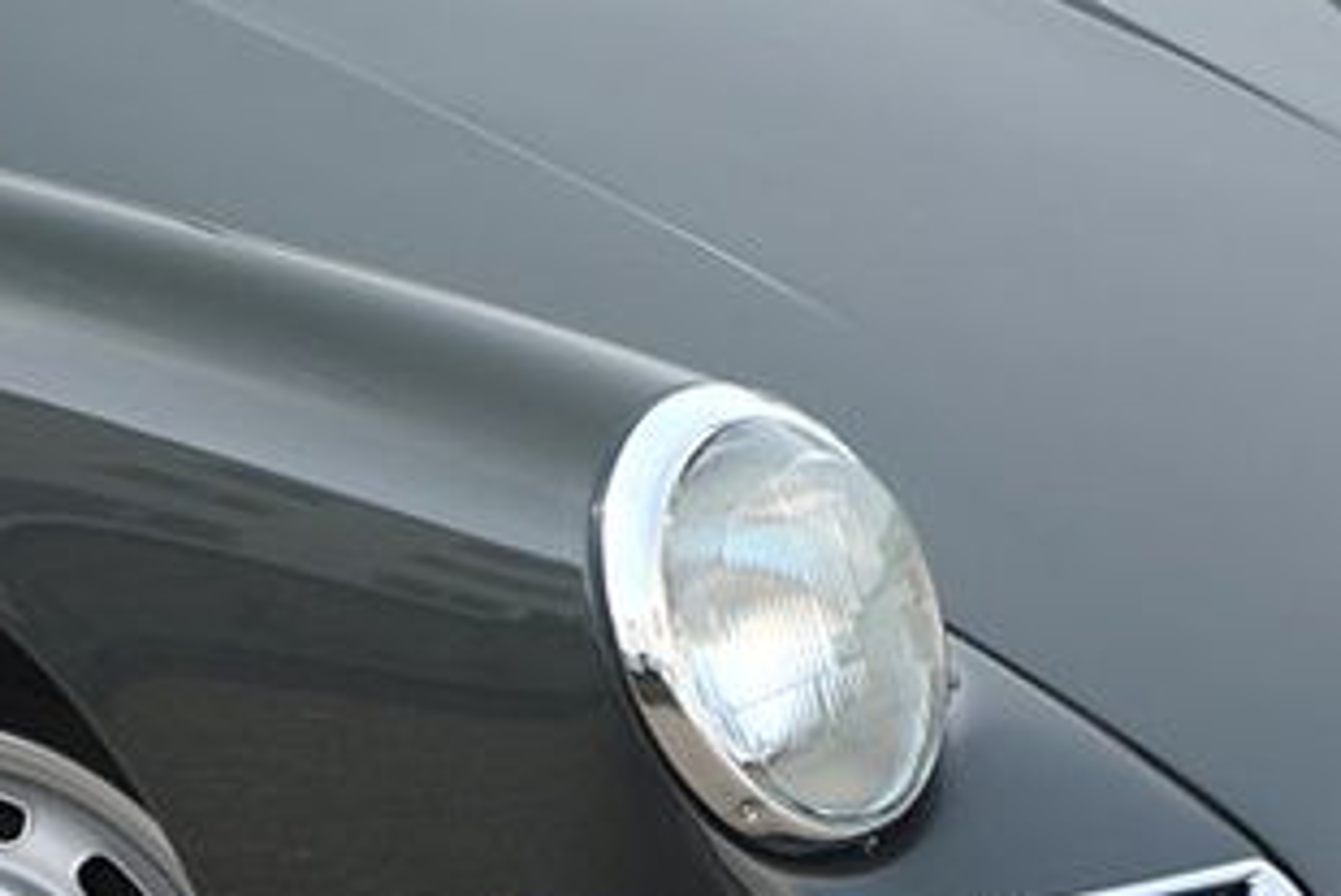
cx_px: 727
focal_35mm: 341
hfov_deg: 6.0
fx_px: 12708
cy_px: 537
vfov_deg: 4.0
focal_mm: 92
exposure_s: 1/125
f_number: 5.6
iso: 100
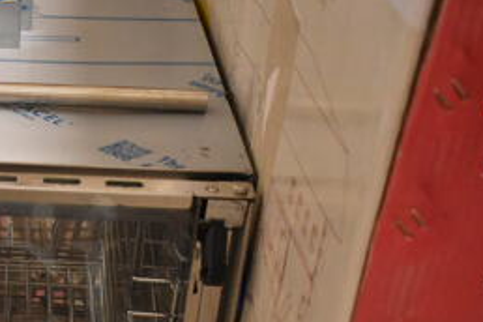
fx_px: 1046
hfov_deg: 24.6
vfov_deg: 17.2
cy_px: 288
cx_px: -15
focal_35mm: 78
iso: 5000
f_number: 3.8
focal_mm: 22
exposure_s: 1/125
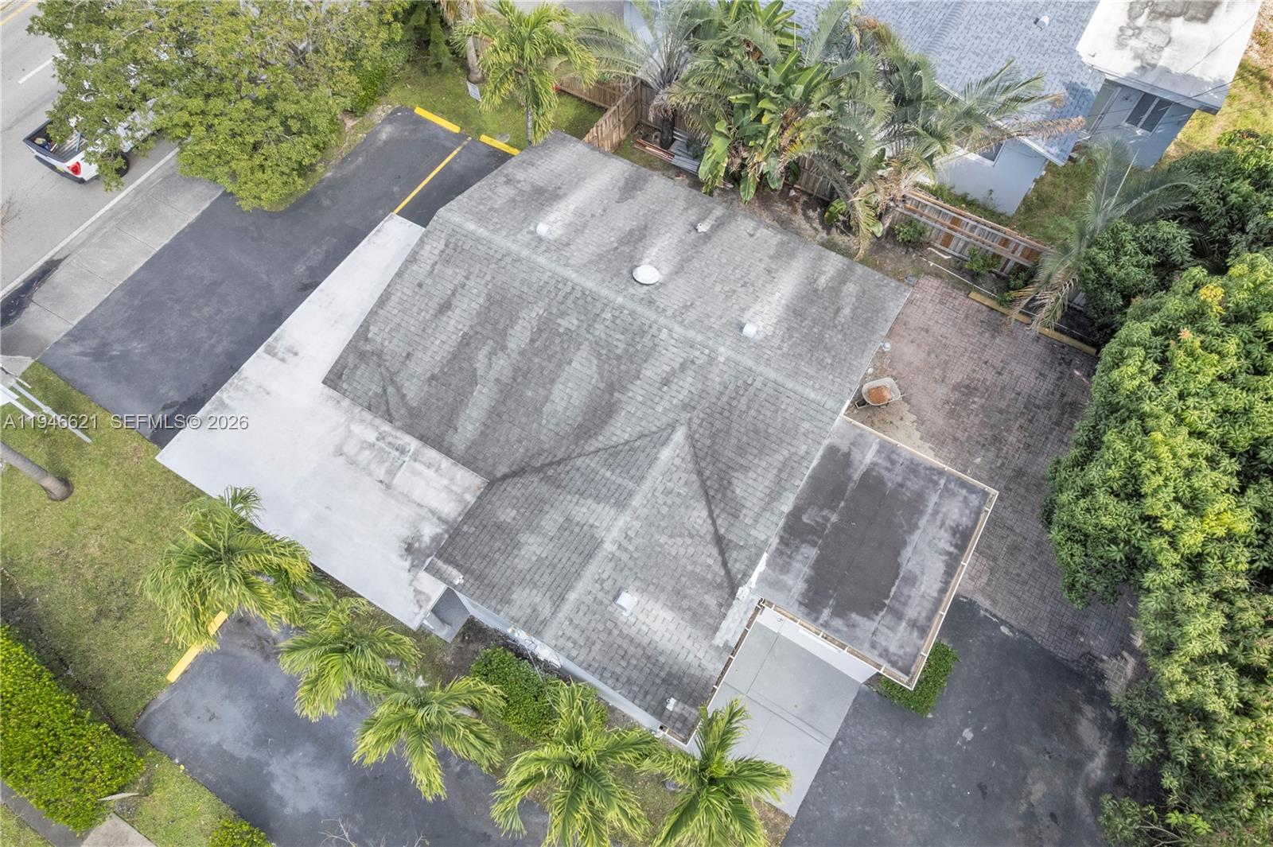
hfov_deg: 78.6
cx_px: 636
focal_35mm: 22
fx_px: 778
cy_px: 424
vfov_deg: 57.2
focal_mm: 8.38
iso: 130
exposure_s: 1/800
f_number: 2.8
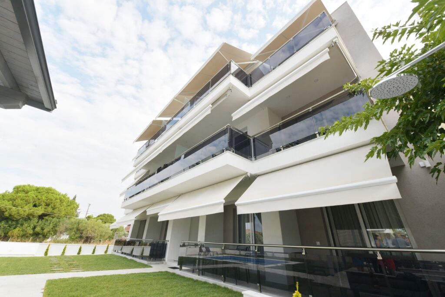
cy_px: 148
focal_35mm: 14
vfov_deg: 81.2
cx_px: 222
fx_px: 173
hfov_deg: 104.2
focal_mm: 14
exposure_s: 1/200
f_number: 13
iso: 400
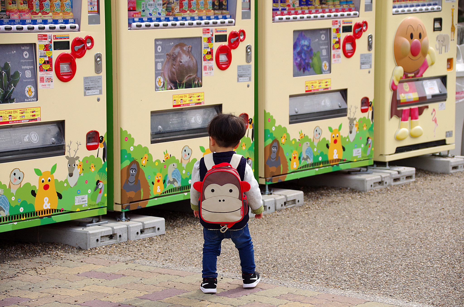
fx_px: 1543
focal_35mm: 120
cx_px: 232
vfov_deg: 11.4
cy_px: 154
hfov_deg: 17.1
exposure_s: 1/320
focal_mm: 80
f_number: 5.6
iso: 100
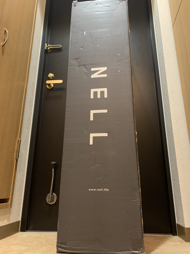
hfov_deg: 53.1
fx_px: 190
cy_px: 127
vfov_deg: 67.3
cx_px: 95
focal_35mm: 26
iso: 640
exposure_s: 1/30
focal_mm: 4.25
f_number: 1.8
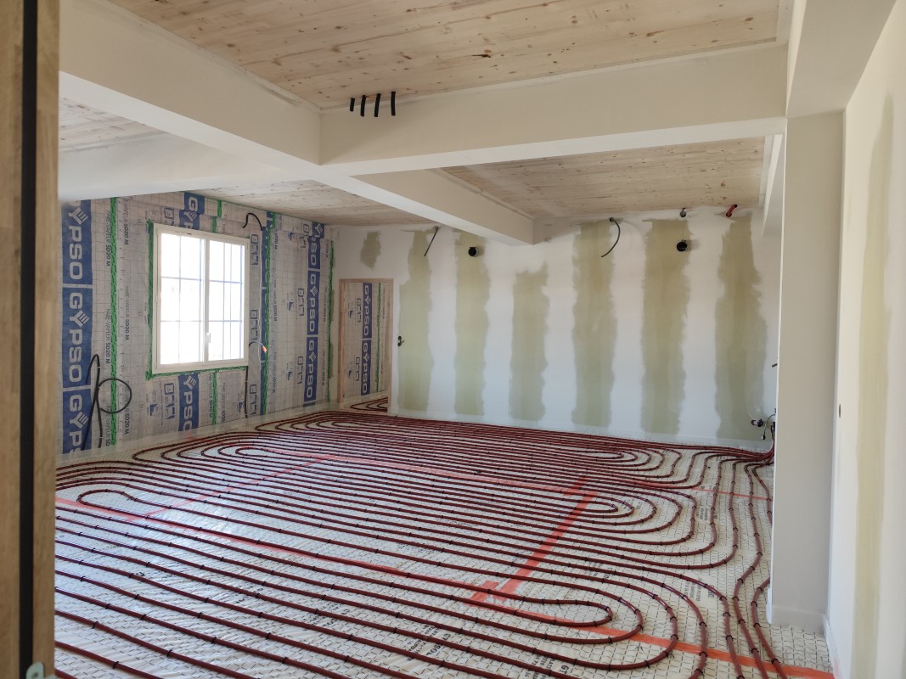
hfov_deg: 73.9
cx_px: 453
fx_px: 602
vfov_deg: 58.9
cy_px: 340
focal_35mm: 23
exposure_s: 1/100
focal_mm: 6.14
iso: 500
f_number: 1.65
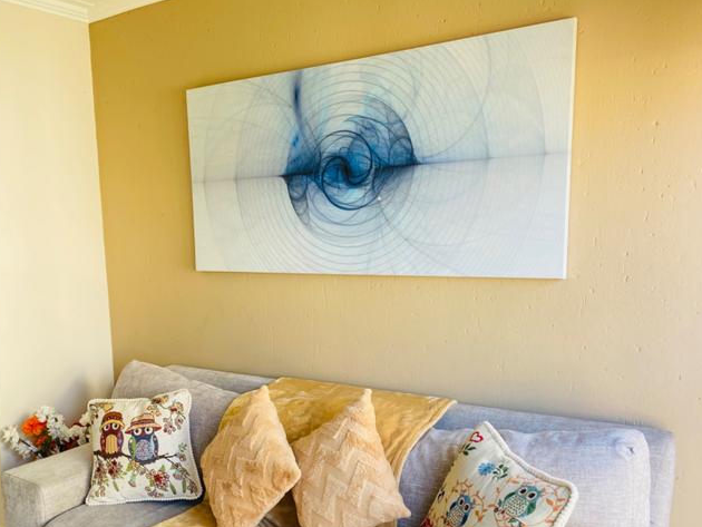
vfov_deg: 42.6
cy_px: 331
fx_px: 669
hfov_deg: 54.8
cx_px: 269
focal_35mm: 33
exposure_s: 1/121
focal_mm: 4.25
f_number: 1.8
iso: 64
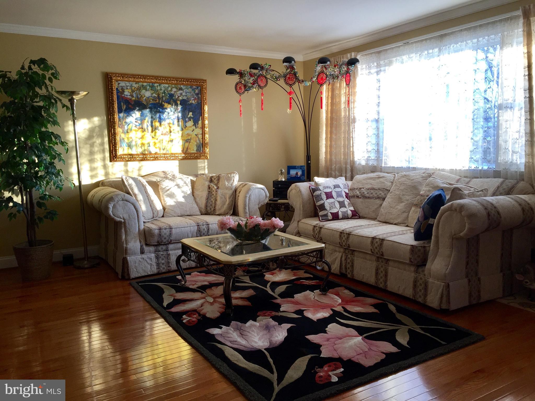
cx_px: 268
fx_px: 448
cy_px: 200
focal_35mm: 29
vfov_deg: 48.2
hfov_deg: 61.7
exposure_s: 1/60
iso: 40
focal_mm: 4.15
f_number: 2.2
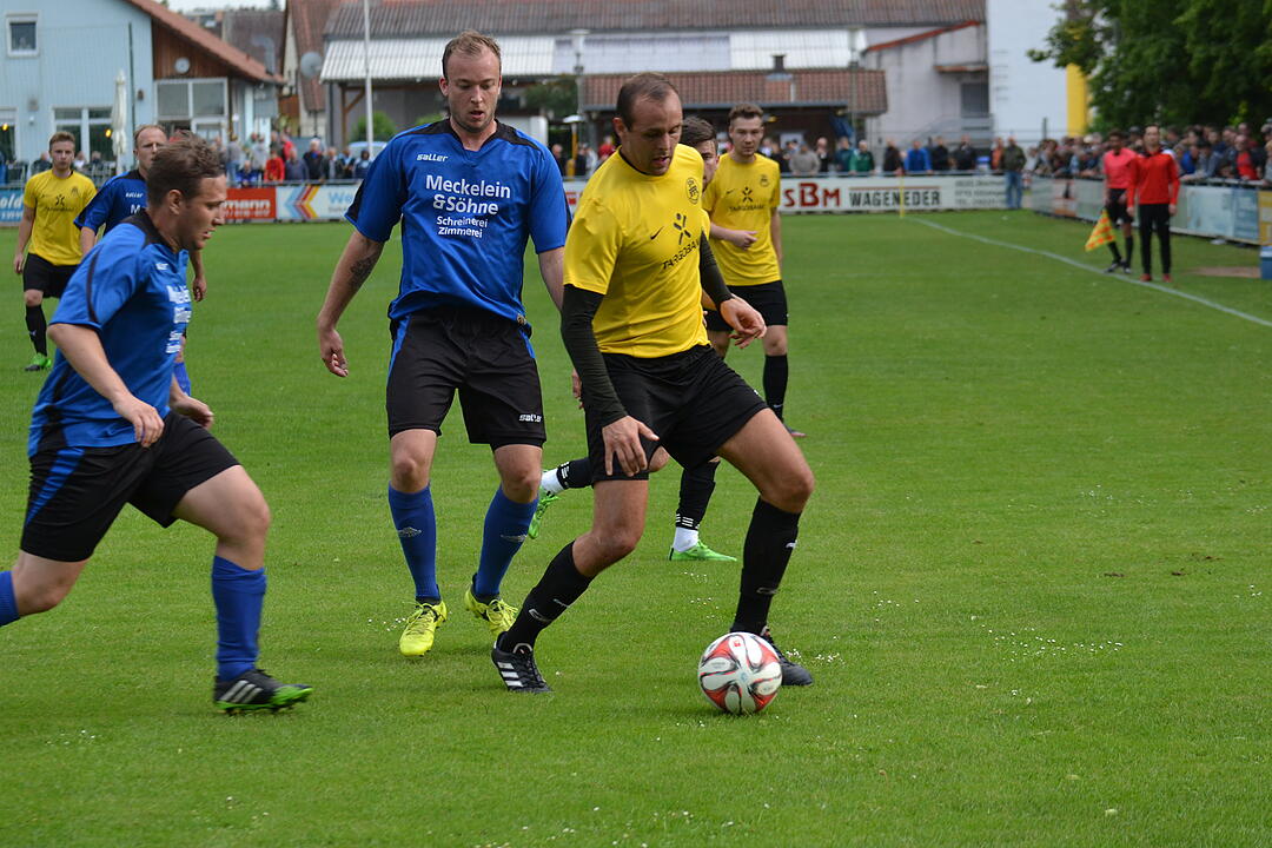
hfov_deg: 16.1
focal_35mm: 128
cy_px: 424
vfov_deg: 10.8
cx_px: 636
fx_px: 4505
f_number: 4
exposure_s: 1/500
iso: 450
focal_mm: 85
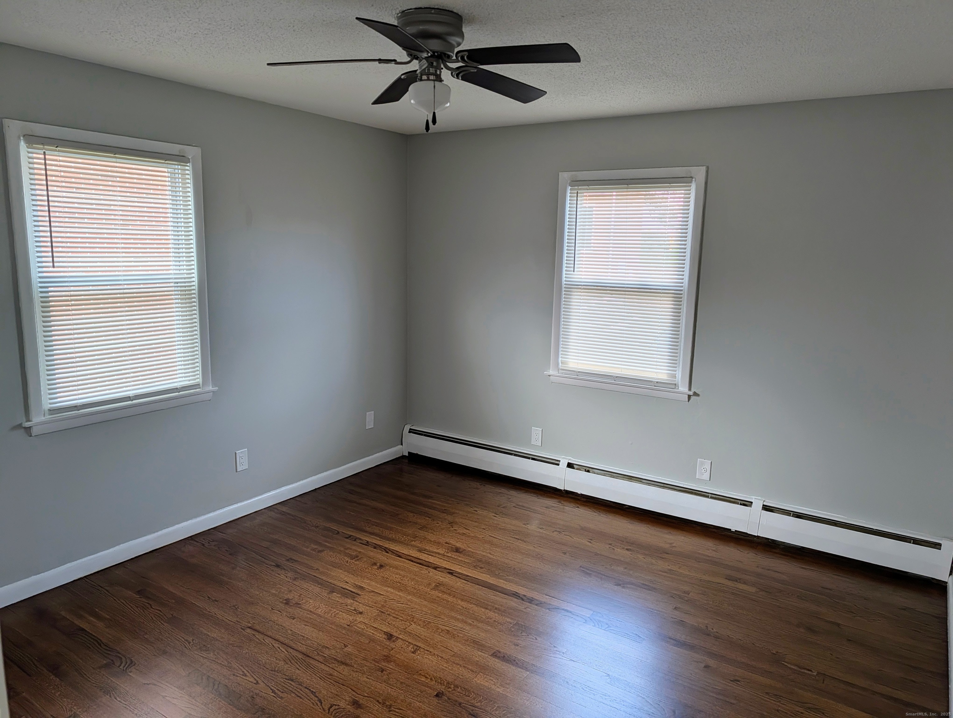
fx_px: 662
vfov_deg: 56.9
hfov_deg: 71.5
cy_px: 359
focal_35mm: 24
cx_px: 476
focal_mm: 6.9
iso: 23
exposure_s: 1/120
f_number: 1.68
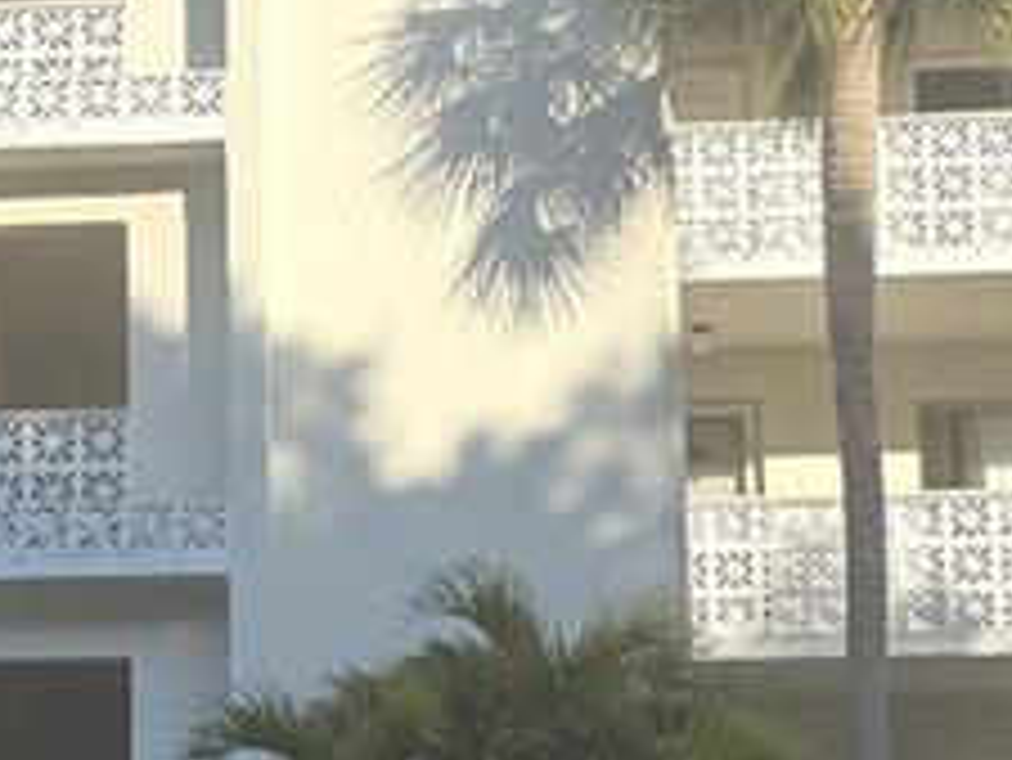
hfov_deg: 17.9
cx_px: 189
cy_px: 549
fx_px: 3188
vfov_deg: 13.6
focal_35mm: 109
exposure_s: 1/4673
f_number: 1.78
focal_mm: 6.76
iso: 80
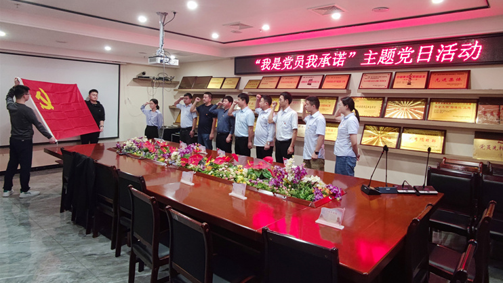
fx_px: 293
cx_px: 254
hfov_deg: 81.2
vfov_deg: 50.8
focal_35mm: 22
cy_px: 103
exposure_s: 1/29
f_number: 2.2
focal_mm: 2.35
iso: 495
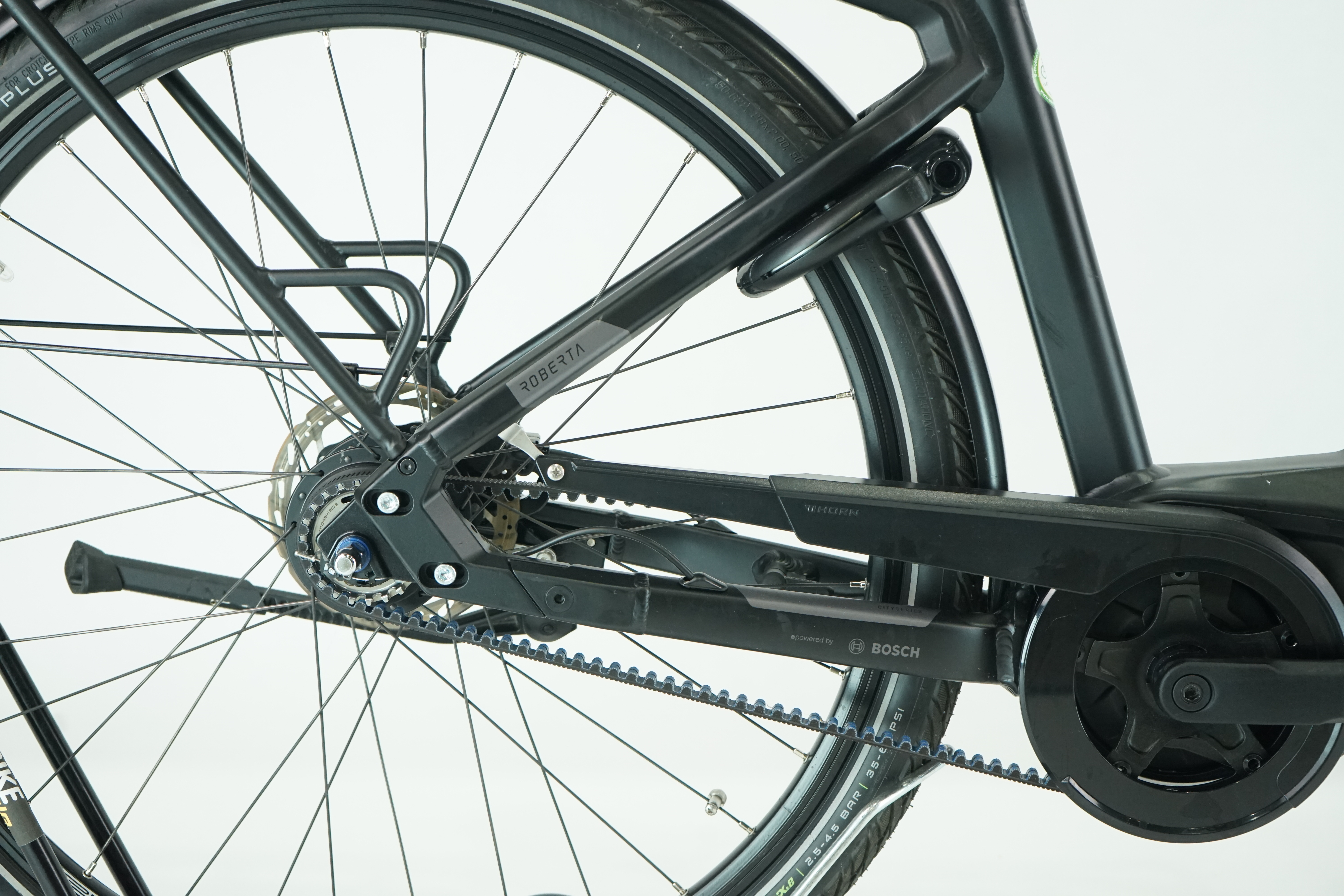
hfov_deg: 33.4
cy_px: 448
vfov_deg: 22.6
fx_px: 2240
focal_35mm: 60
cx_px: 672
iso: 2000
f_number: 5
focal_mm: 60
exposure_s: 1/200
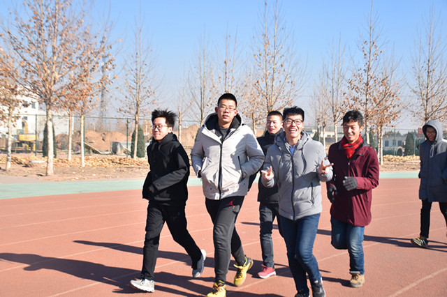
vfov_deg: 26.5
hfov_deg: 38.9
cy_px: 148
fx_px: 633
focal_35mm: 51
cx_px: 224
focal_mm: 34
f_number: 5.6
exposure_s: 1/400
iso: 100
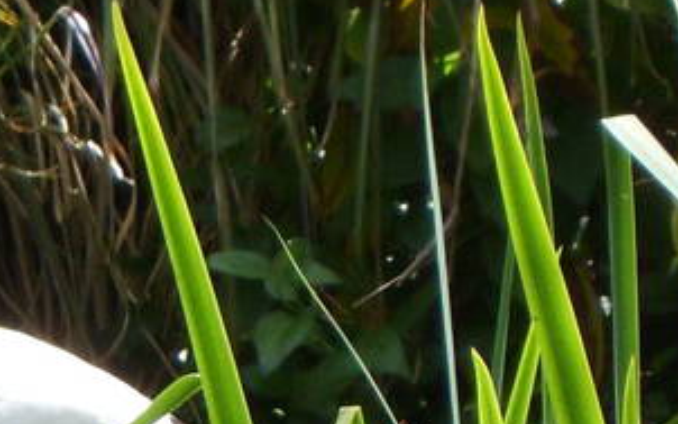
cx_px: -626
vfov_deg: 0.9
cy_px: 581
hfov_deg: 1.4
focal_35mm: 1516
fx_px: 28023
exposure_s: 1/180
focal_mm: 46.8
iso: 80
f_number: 5.9
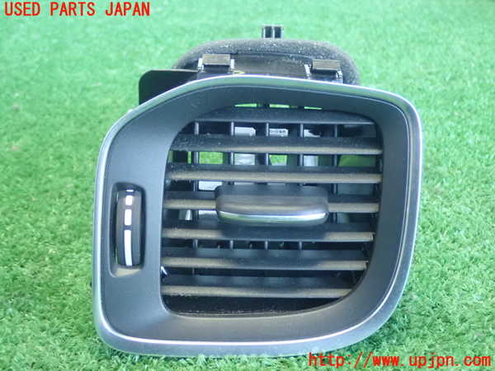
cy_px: 186
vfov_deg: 24.0
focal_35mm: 61
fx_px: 872
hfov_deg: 31.7
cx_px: 248
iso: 1600
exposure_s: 1/40
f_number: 3.6
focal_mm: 11.01
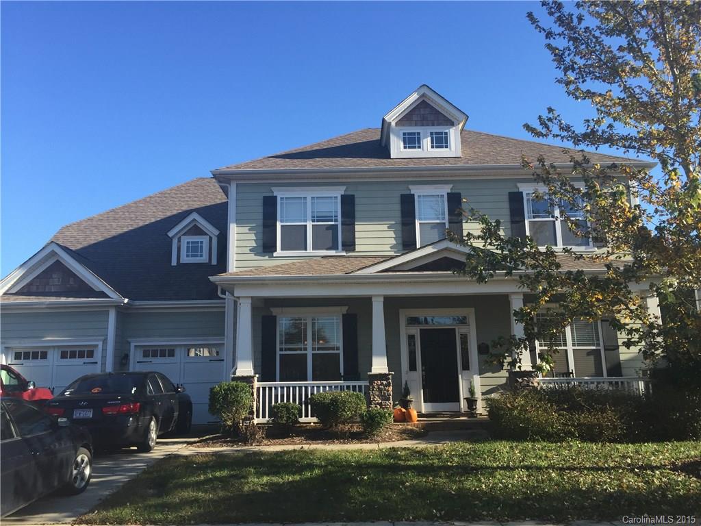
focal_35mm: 29
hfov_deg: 61.7
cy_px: 263
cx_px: 350
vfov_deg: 48.2
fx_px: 587
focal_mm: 4.15
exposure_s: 1/682
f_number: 2.2
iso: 32
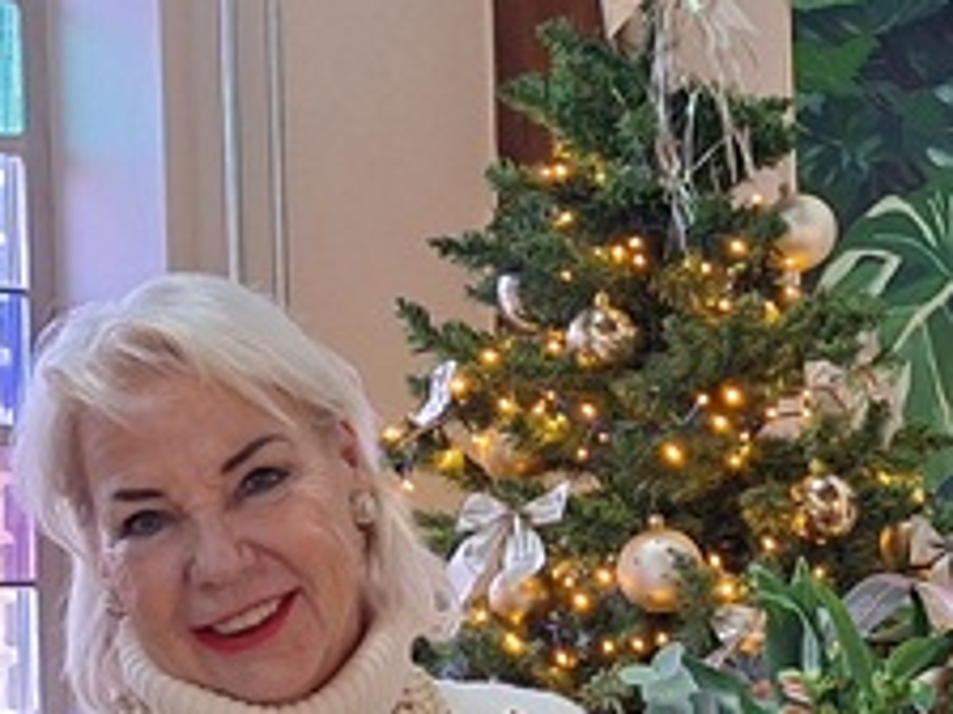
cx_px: 523
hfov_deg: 17.7
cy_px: 693
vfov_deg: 13.2
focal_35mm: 111
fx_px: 3056
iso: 200
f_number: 1.8
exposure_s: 1/50
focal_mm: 5.54
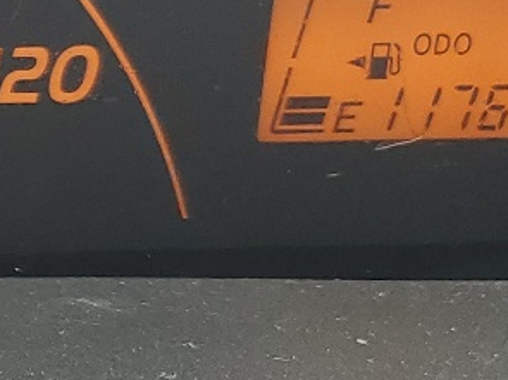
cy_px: 175
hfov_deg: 12.2
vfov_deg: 10.5
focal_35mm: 141
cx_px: -556
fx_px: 2068
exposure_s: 1/132
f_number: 1.5
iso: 50
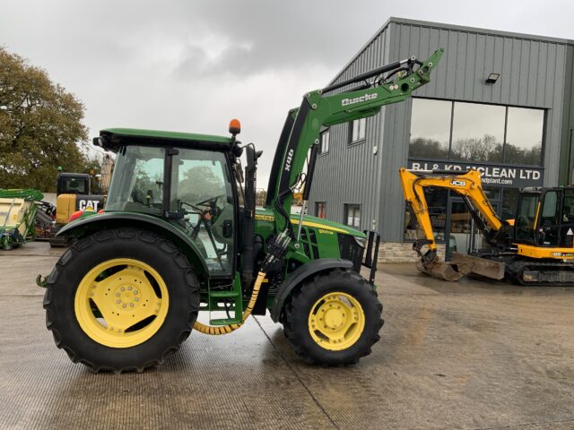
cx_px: 287
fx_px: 481
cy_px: 215
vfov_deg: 48.2
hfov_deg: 61.7
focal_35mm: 29
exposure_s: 1/122
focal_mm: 3
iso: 16
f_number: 1.8
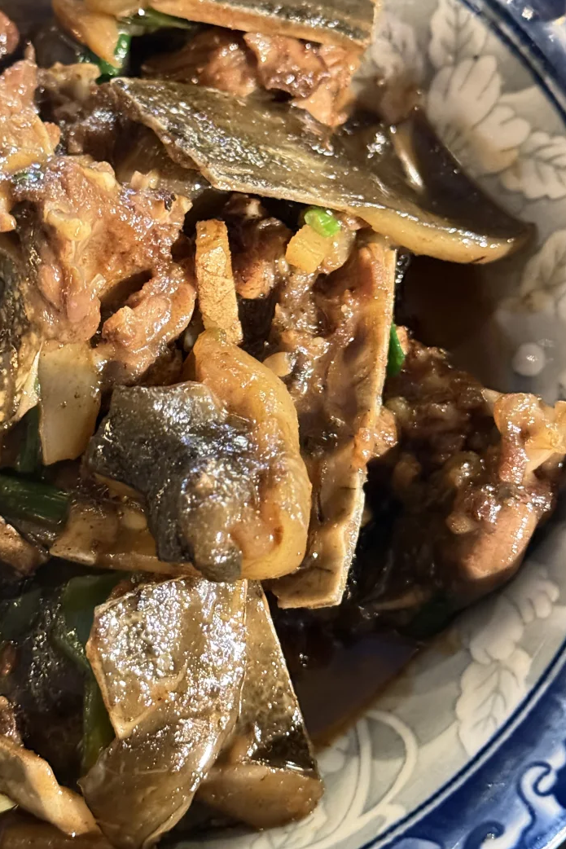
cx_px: 171
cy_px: 377
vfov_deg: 29.2
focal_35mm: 69
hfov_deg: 19.7
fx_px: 1627
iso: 1000
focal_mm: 6.76
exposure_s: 1/15
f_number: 1.78
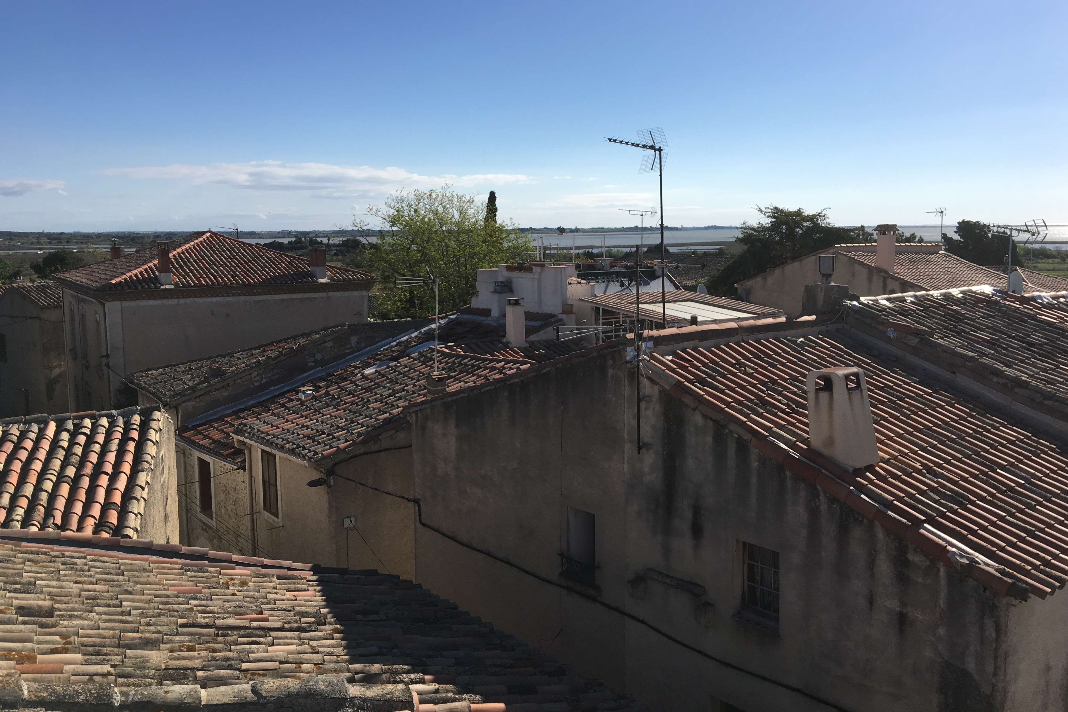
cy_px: 340
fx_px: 920
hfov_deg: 60.3
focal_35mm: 31
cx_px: 540
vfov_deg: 42.3
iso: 25
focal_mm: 4.15
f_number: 2.2
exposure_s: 1/2198
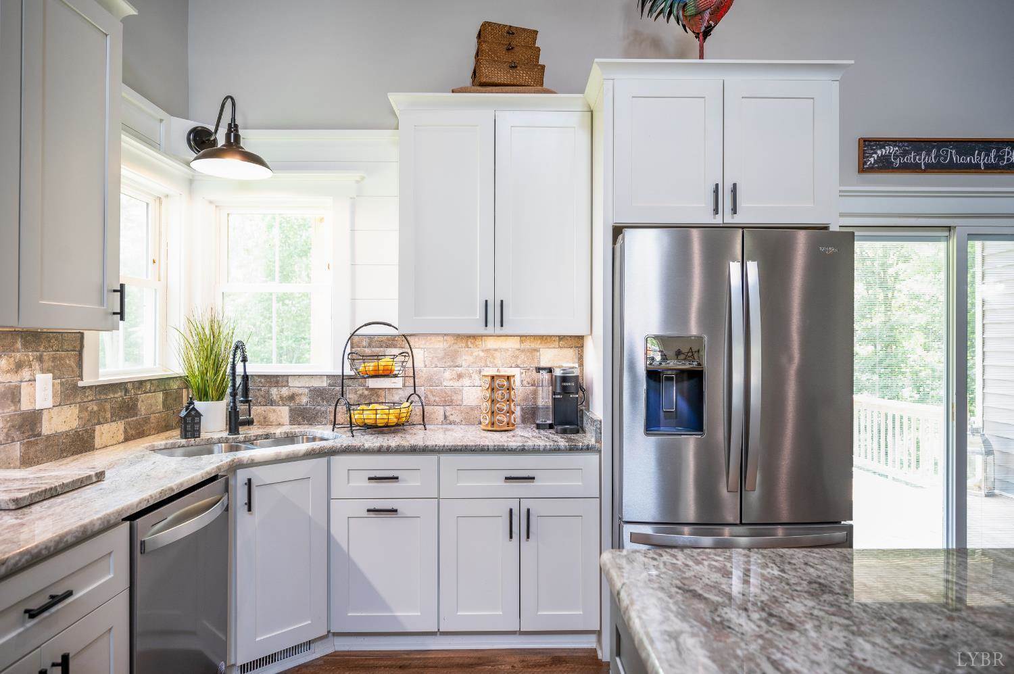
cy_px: 337
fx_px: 619
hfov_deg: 78.6
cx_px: 507
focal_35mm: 22
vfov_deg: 57.1
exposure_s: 1/15
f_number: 4
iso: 200
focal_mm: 22
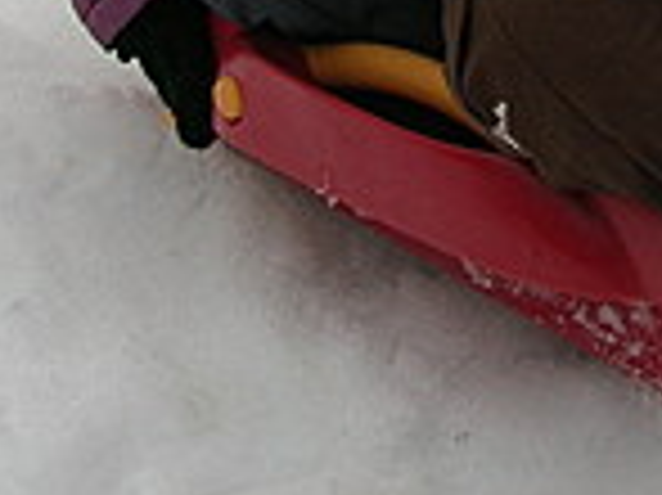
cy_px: -500
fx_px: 2828
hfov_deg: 12.8
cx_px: 914
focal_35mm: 148
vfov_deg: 9.4
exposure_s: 1/97
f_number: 4.9
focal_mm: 5.7
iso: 50
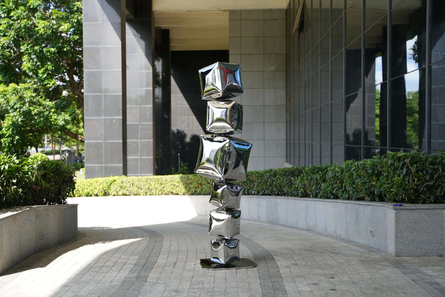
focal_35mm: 45
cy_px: 148
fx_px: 556
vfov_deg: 29.9
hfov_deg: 43.6
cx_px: 222
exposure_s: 1/1000
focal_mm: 45
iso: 320
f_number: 2.8
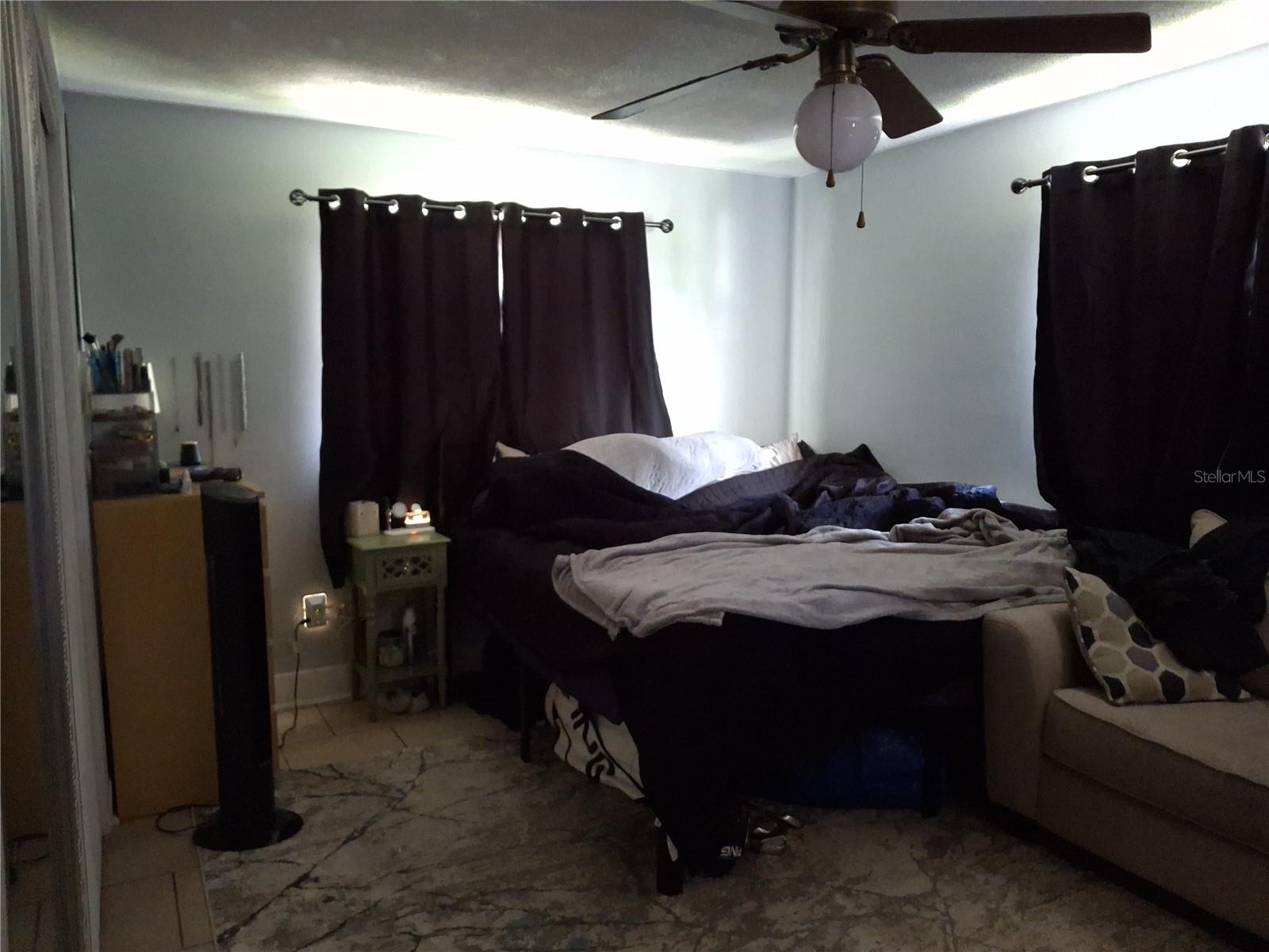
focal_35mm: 25
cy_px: 476
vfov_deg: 54.9
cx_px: 634
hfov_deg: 69.4
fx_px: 916
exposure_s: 1/20
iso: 2500
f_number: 1.8
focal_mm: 4.69
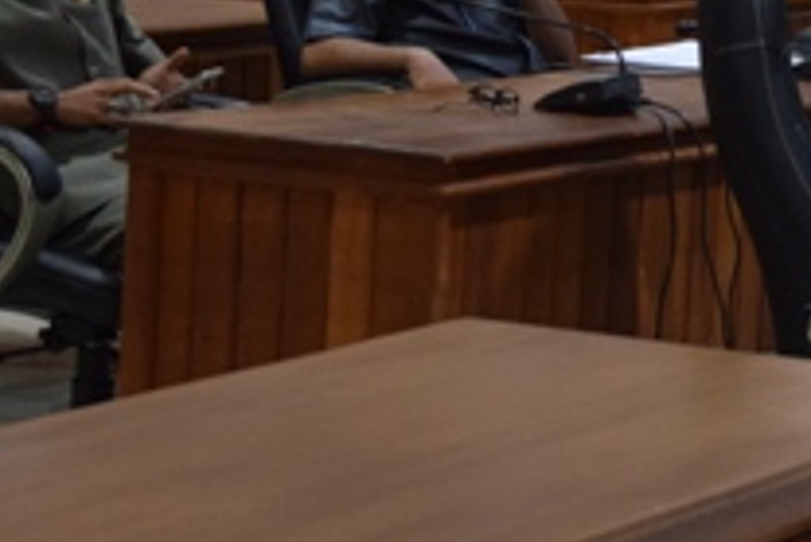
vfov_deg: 8.5
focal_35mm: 161
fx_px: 3623
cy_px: -92
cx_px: 905
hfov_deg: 12.5
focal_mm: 31
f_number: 5
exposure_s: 1/50
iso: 1600
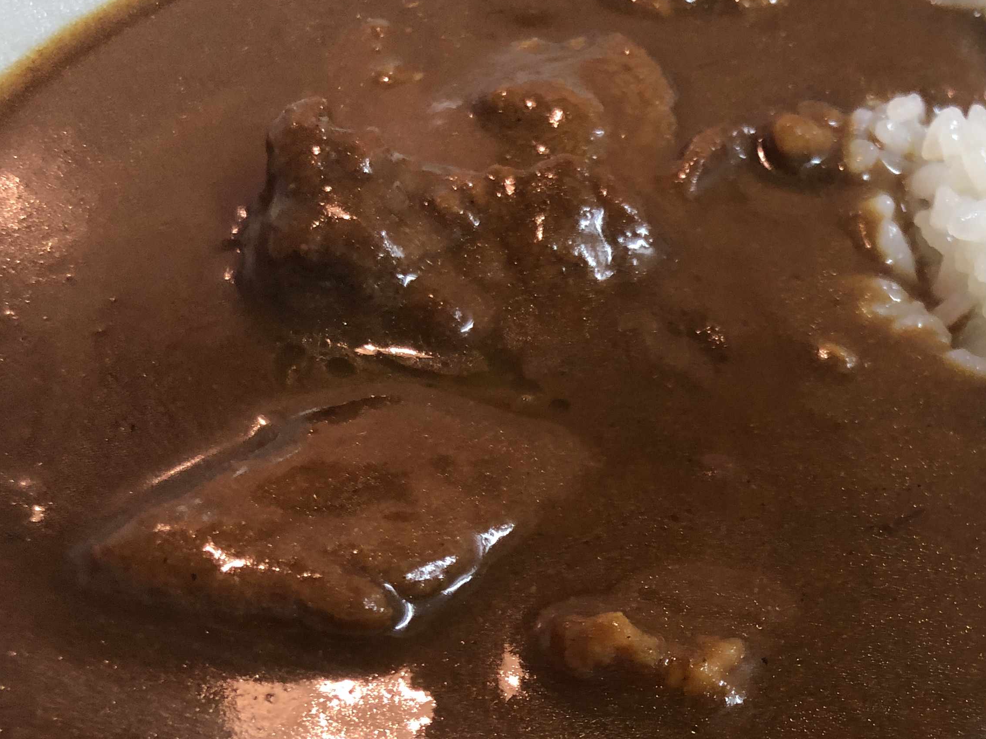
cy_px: 598
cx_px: 858
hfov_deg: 36.2
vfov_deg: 28.4
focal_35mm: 50
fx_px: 1424
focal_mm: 3.99
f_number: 1.8
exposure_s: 1/17
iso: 64
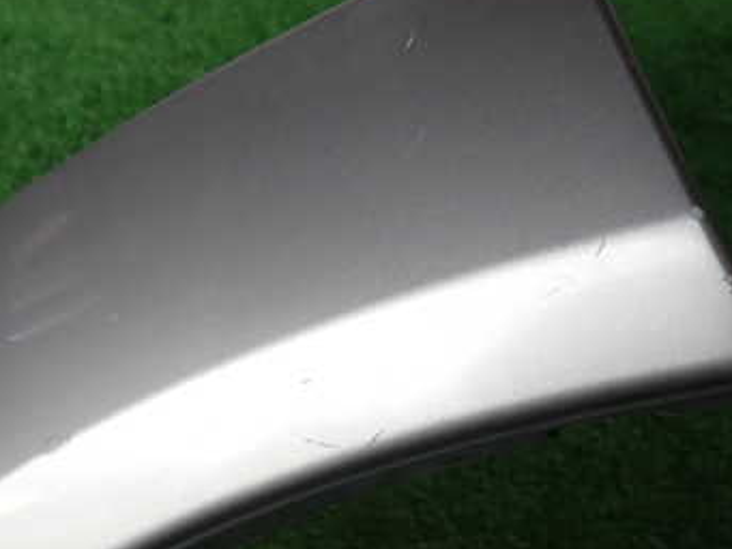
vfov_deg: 32.9
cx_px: 298
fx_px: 931
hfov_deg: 42.8
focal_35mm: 44
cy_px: 281
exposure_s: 1/125
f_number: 2
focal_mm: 4.5
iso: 100
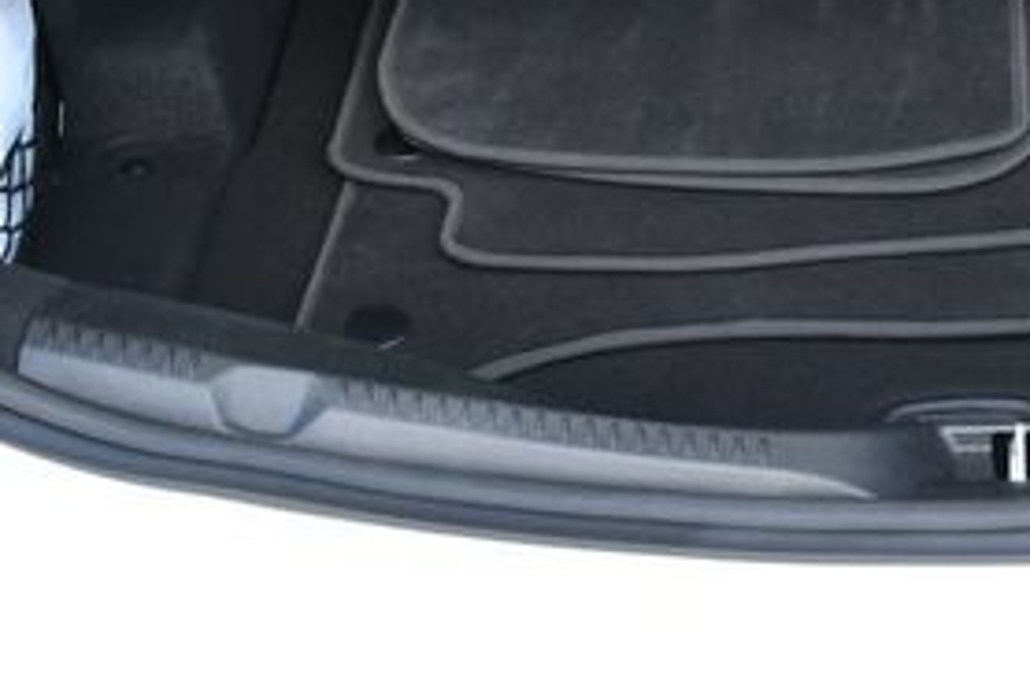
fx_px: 2377
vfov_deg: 16.0
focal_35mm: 83
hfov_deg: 23.8
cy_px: -59
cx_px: 937
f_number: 3.5
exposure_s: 1/250
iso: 450
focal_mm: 18
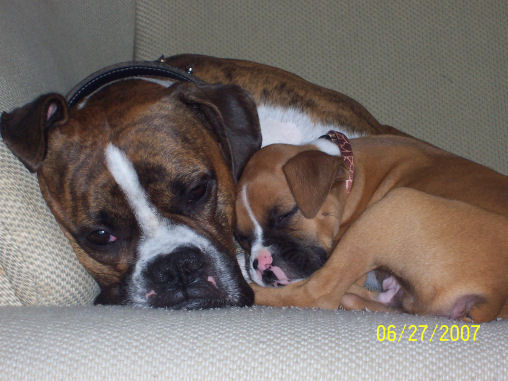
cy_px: 190
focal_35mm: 111
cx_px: 254
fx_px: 1629
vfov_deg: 13.3
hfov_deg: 17.7
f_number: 4.8
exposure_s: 1/90
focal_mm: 16.8
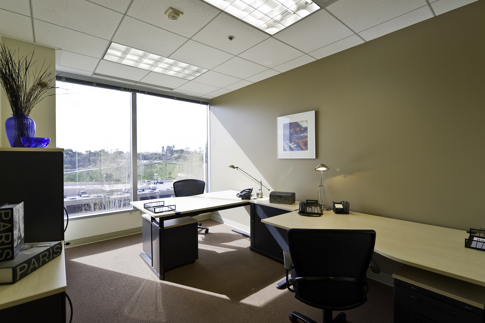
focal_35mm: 15
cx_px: 244
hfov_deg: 100.4
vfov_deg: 77.2
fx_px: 202
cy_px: 164
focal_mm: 14
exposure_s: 1/320
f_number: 3.2
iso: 250
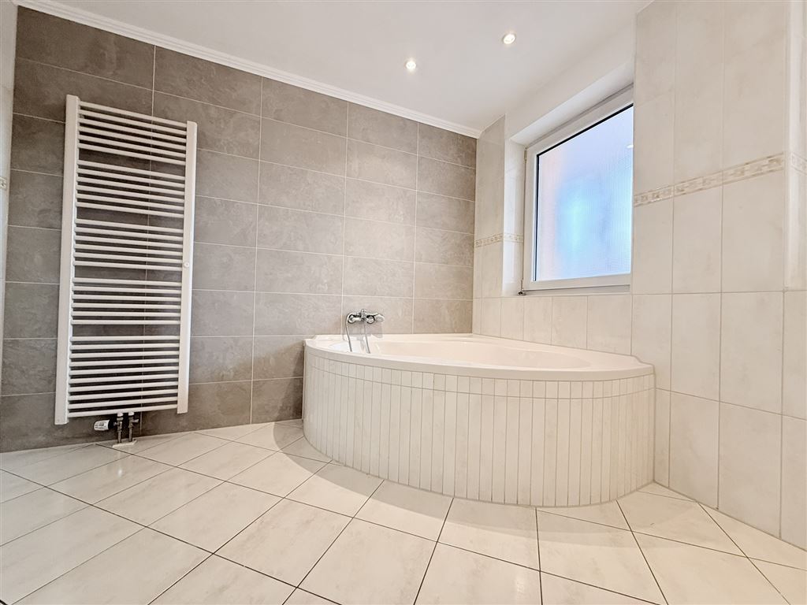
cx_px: 404
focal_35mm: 14
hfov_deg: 102.1
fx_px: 326
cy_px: 302
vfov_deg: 85.7
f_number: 2.2
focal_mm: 2.22
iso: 125
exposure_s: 1/100
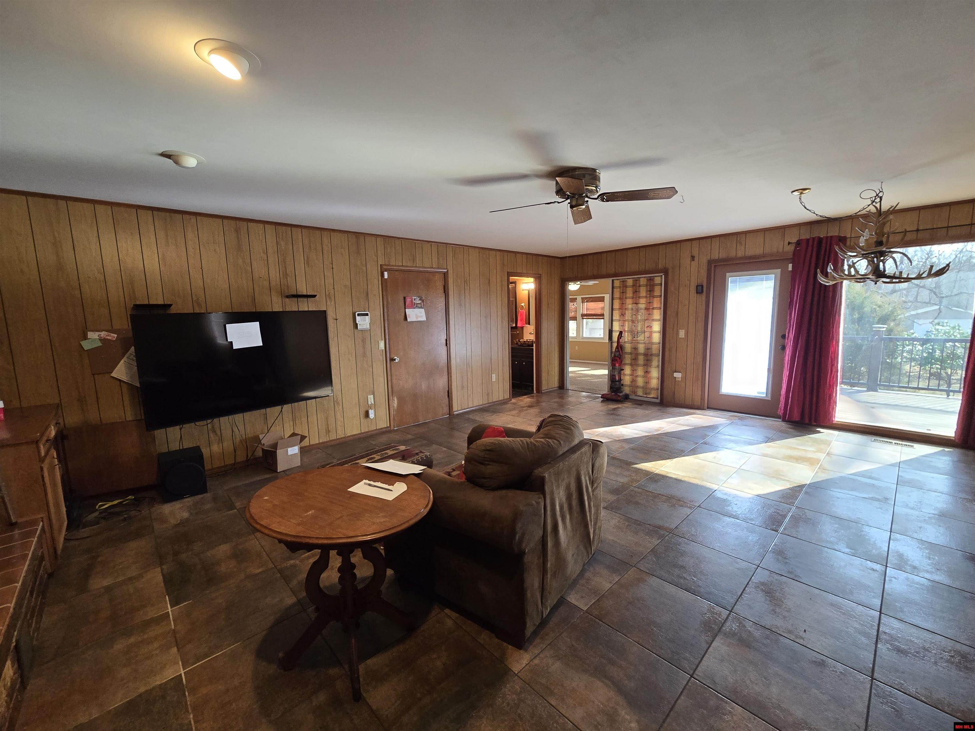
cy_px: 366
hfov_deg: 106.2
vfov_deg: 89.9
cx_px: 488
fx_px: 366
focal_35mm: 13
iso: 250
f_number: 2.2
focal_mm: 2.2
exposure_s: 1/60
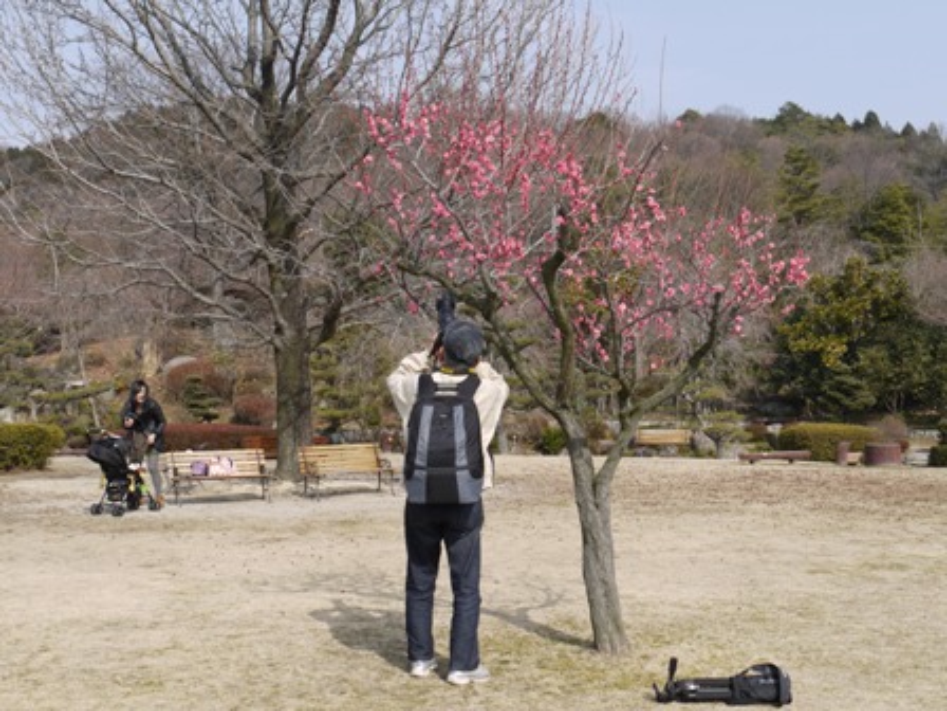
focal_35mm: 44
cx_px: 474
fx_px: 1204
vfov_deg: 32.9
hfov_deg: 42.9
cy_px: 356
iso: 100
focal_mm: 22
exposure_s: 1/250
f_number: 8
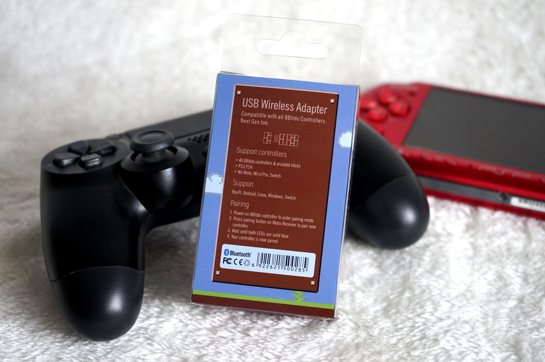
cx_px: 272
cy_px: 181
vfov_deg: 19.4
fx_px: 1059
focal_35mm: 70
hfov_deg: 28.9
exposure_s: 1/80
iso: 1250
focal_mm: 70
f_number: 5.6
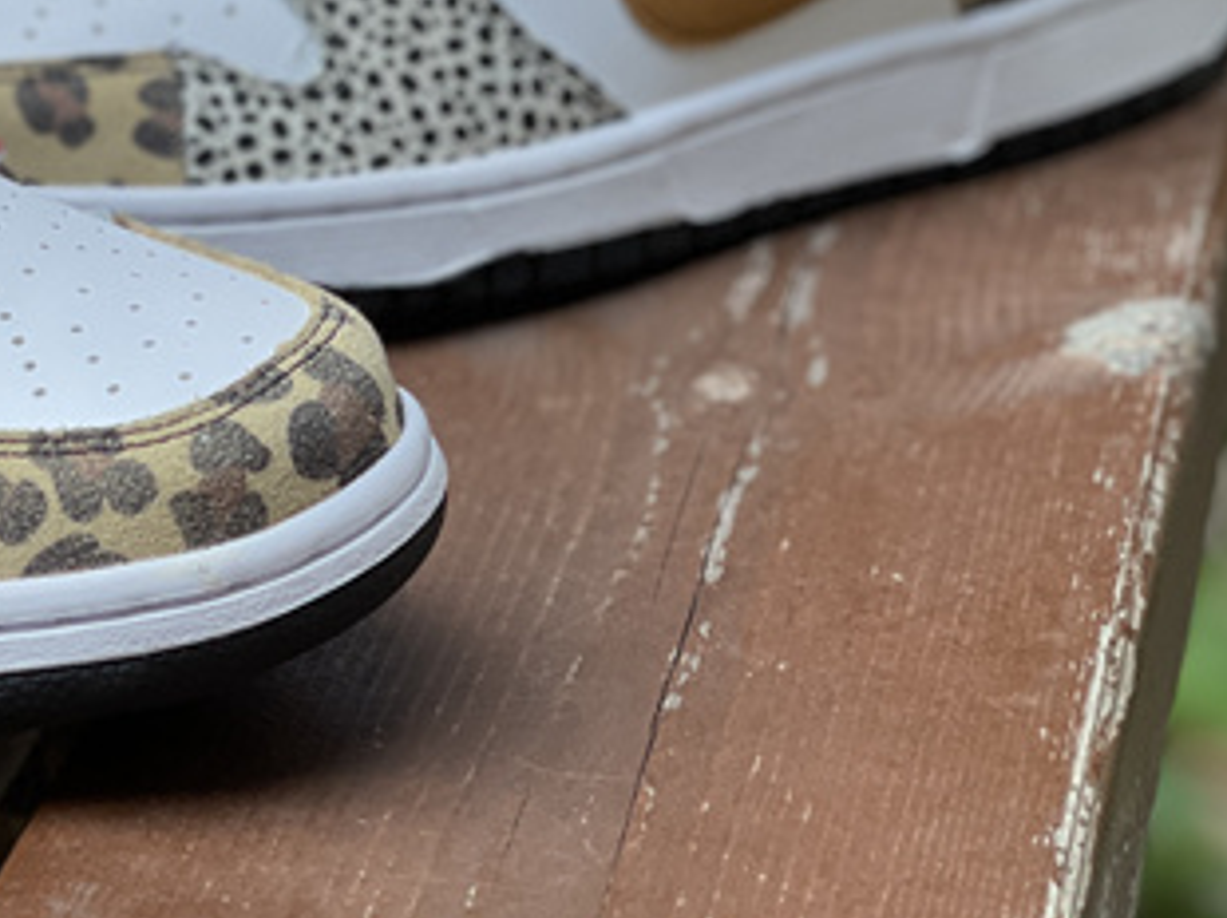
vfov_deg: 9.7
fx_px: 5419
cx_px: -47
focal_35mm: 153
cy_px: 144
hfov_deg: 12.7
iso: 80
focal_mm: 7.5
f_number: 2.2
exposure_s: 1/121
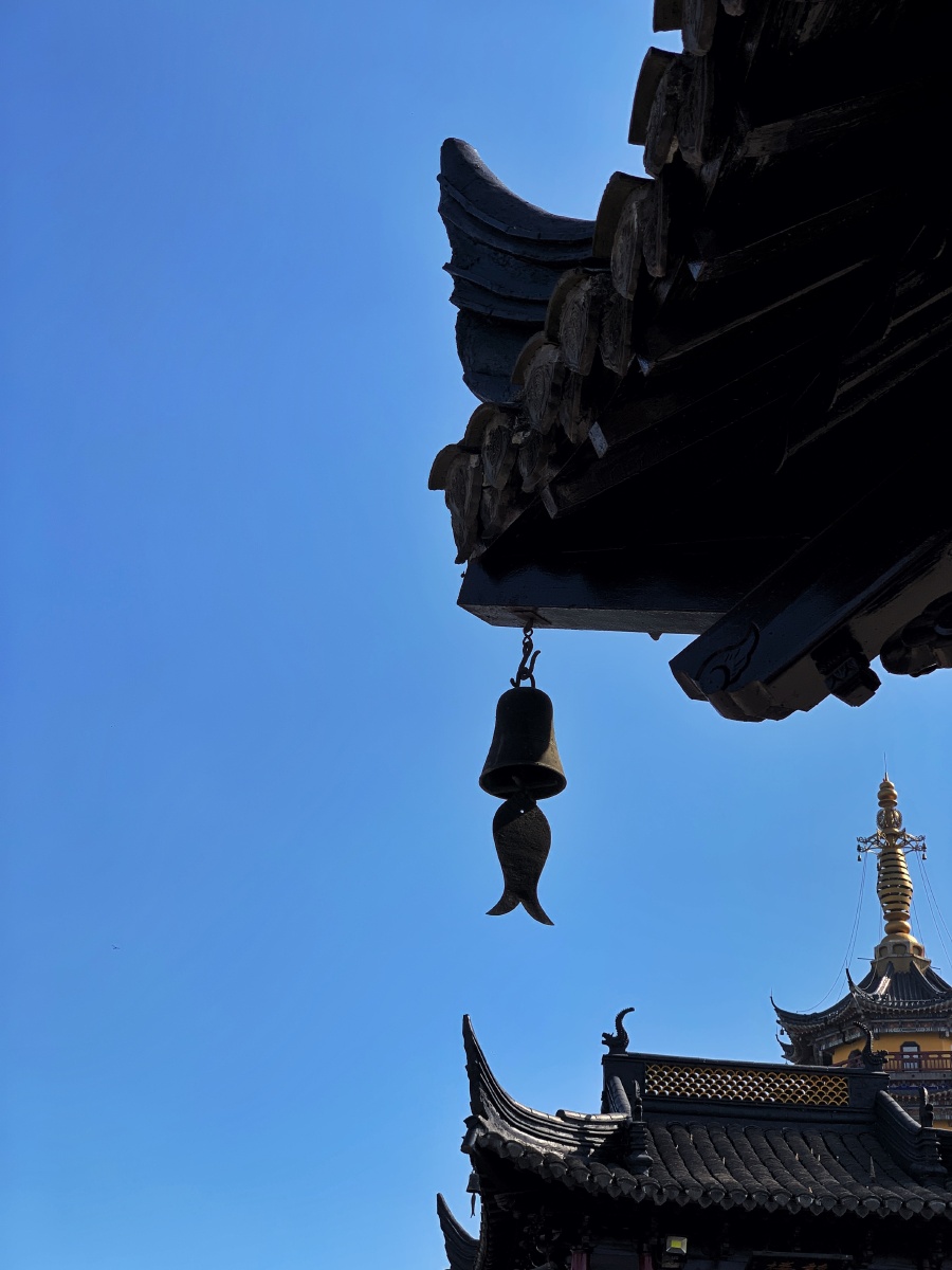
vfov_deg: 36.8
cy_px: 635
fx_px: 1907
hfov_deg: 28.0
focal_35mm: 52
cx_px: 476
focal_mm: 6
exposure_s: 1/841
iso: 16
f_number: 2.4
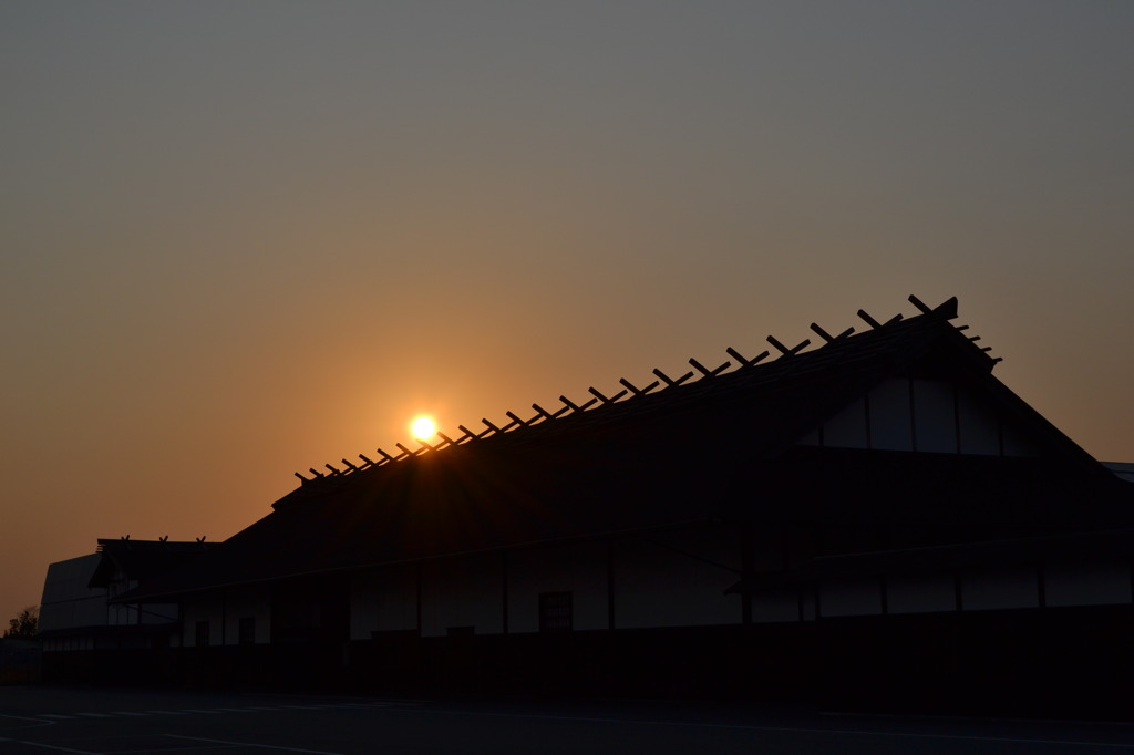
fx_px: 1606
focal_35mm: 51
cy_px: 378
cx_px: 567
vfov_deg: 26.5
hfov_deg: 38.9
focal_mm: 34
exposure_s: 1/640
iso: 100
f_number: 13
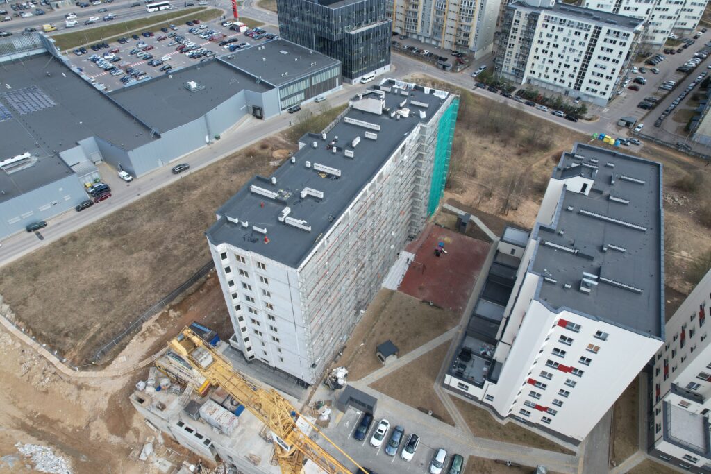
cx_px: 356
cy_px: 237
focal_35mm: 22
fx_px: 435
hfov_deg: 78.6
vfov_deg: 57.2
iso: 100
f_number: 2.8
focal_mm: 8.38
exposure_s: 1/640
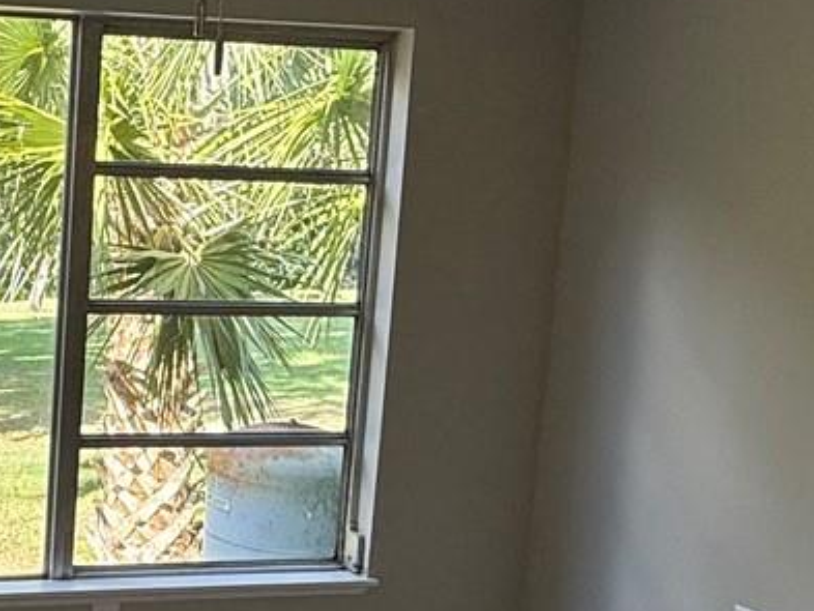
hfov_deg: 29.4
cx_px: -145
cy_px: 350
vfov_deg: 25.6
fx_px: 1341
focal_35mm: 57
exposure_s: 1/227
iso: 50
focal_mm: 2.22
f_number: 2.2
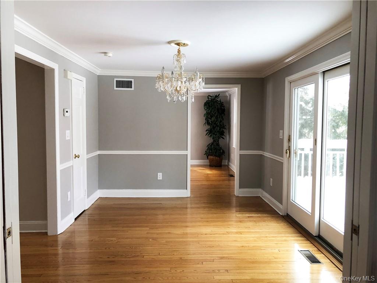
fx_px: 305
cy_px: 142
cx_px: 188
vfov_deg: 49.7
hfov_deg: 63.4
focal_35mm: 28
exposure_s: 1/40
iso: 25
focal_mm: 3.99
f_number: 1.8
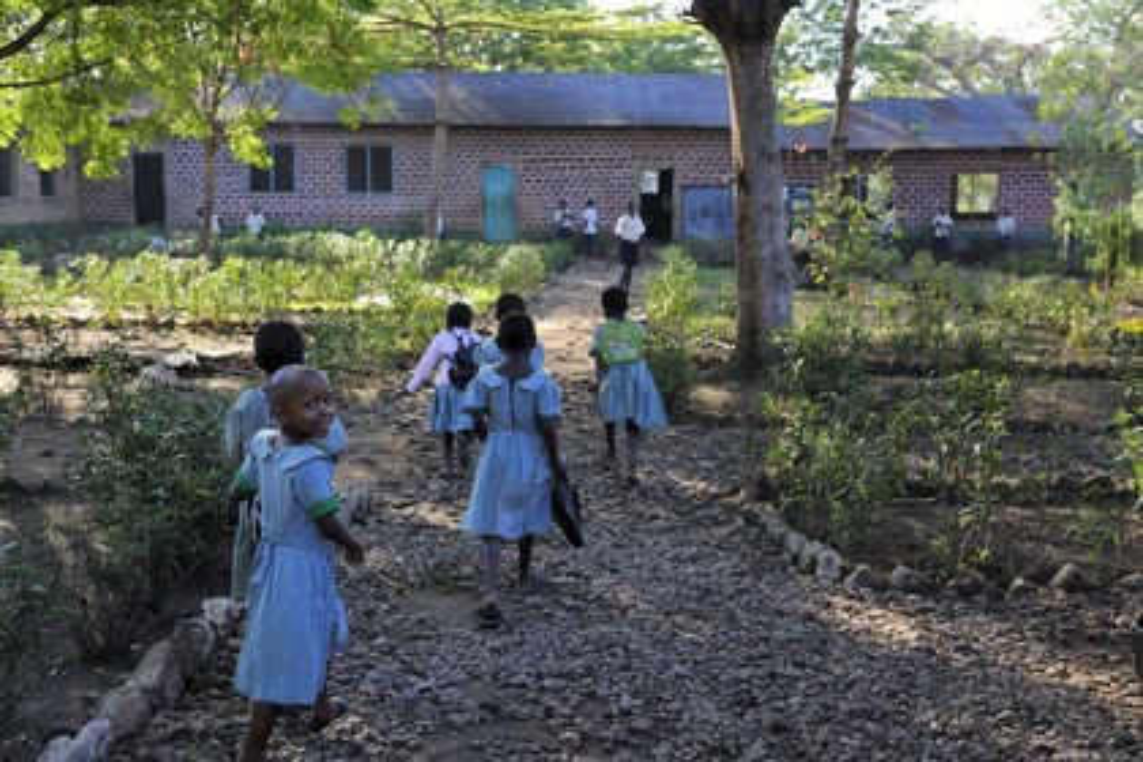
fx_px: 1270
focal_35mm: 40
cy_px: 381
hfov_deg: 48.5
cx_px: 572
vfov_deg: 33.4
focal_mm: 40
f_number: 3.5
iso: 400
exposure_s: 1/320
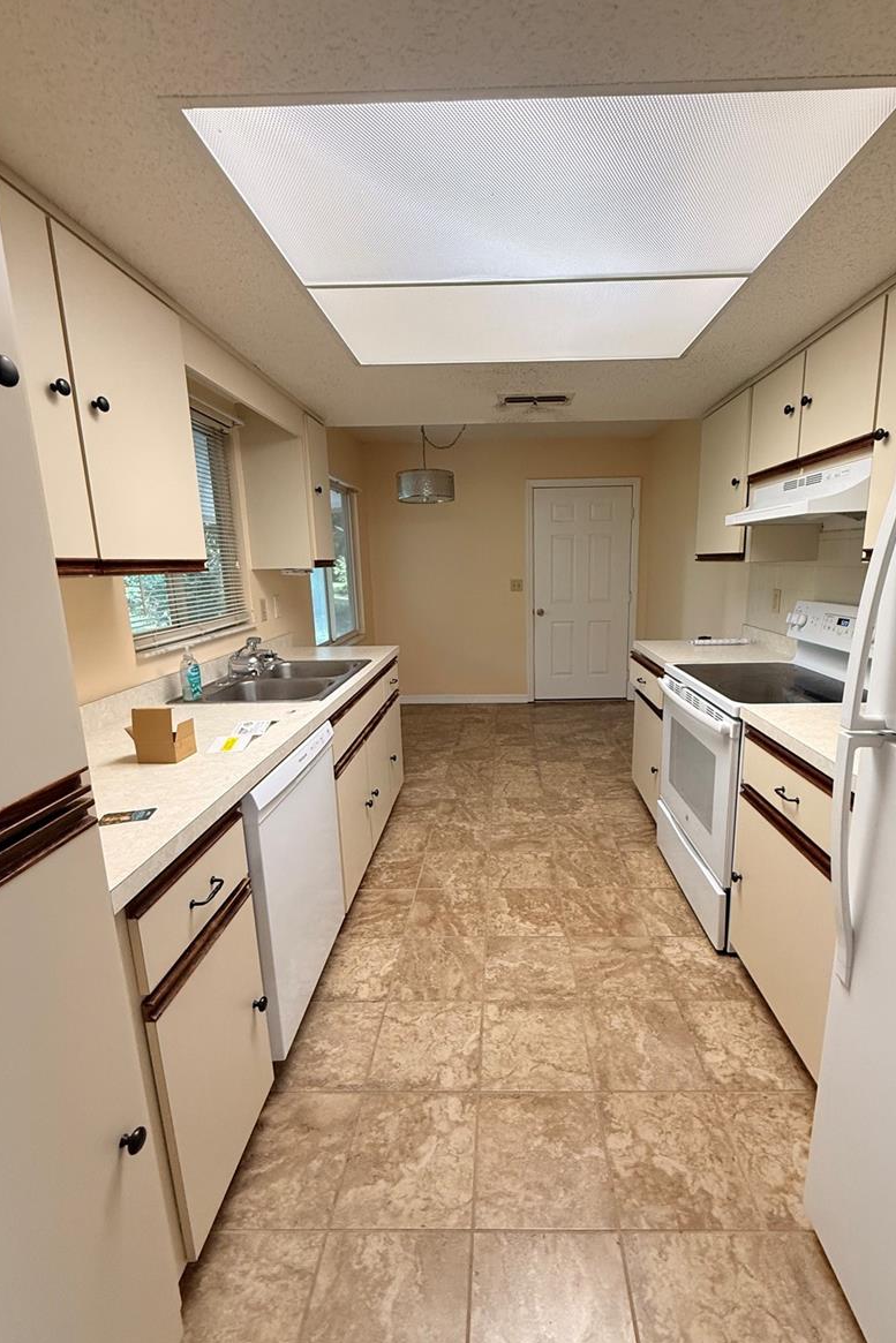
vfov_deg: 100.4
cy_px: 673
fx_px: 560
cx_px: 494
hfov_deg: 77.1
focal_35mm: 15
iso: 320
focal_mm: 2.22
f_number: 2.2
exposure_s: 1/120
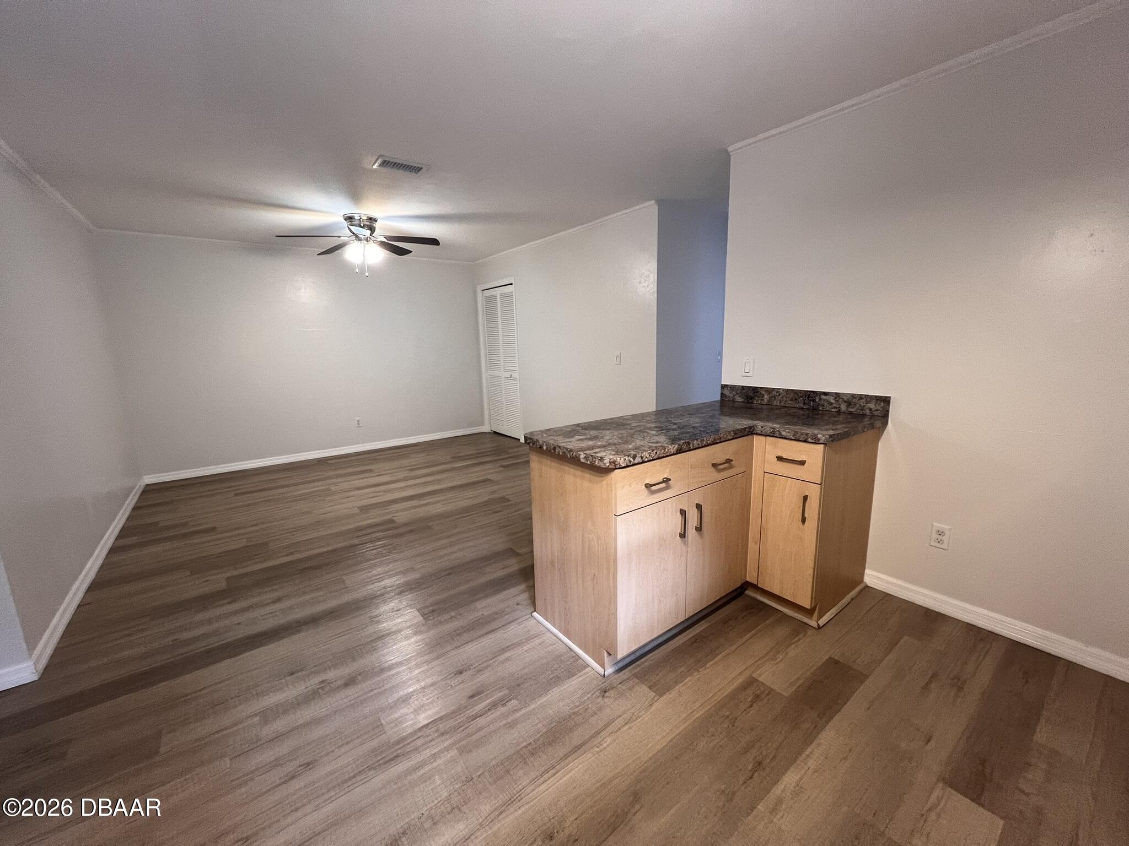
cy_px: 423
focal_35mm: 13
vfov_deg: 89.9
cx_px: 564
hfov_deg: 106.2
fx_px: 424
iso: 160
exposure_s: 1/60
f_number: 1.8
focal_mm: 1.57
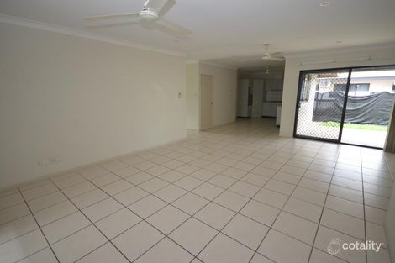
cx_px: 198
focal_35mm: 17
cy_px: 132
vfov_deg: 69.6
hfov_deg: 92.5
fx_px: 189
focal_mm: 11.5
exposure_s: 1/60
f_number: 4.2
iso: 560
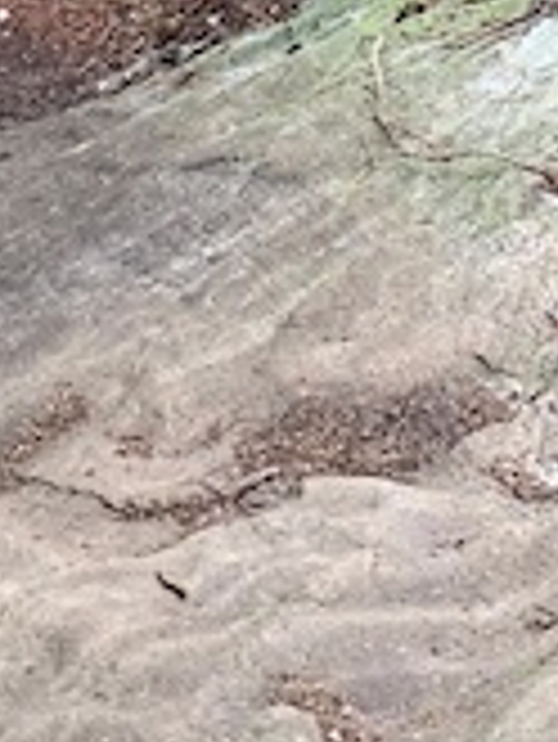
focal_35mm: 126
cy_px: -256
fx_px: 2705
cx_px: 153
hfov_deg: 11.8
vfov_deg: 14.9
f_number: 1.8
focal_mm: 4.25
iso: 100
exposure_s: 1/64
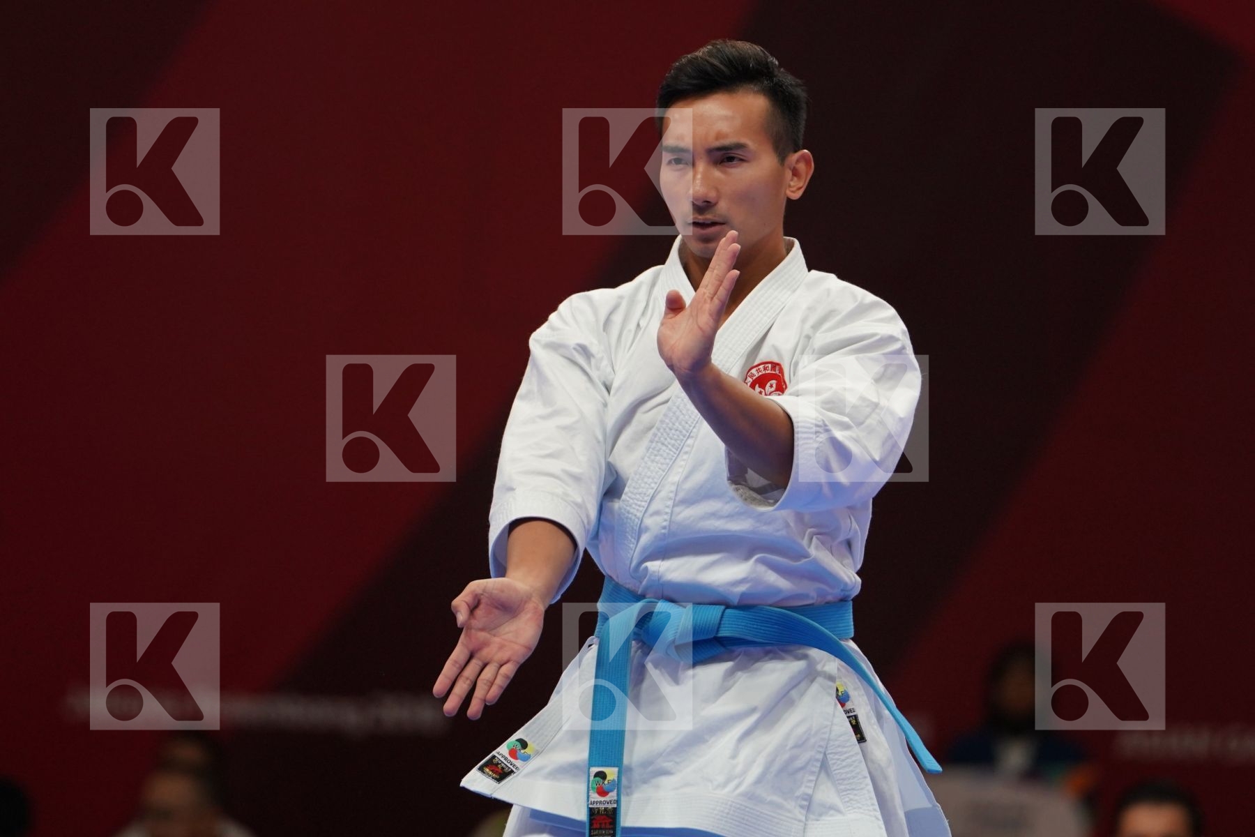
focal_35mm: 390
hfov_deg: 5.3
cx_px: 628
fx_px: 13595
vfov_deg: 3.5
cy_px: 418
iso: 1000
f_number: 4
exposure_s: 1/500
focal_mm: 260
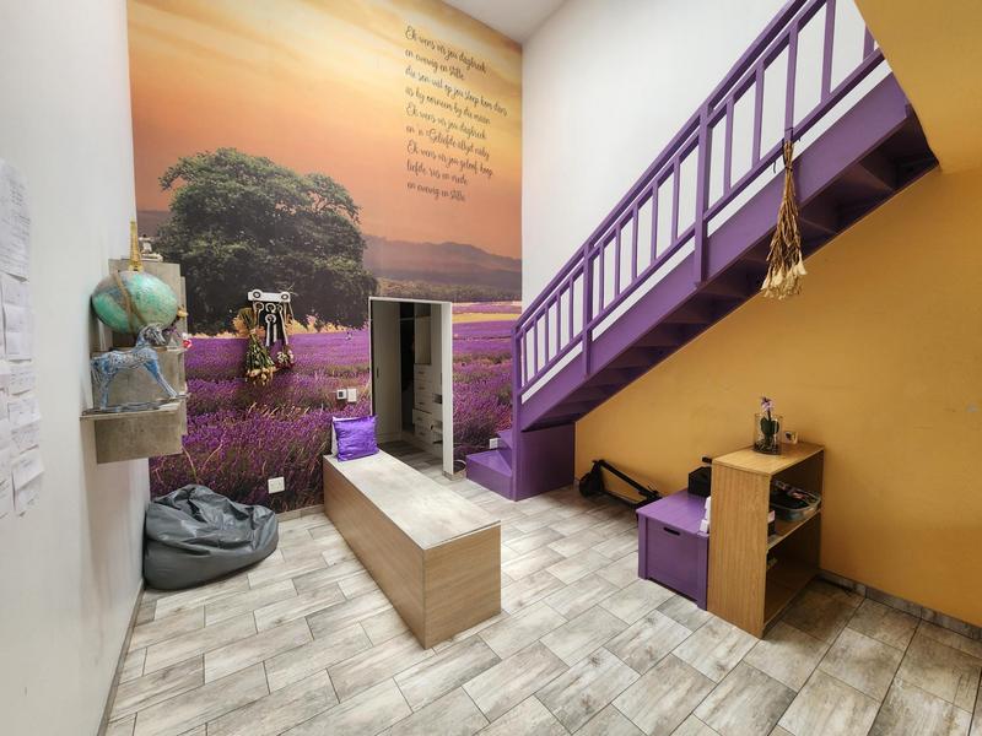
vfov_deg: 89.9
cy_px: 368
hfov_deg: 106.2
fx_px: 369
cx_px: 491
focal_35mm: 13
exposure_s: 1/100
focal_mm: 2.2
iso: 100
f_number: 2.2
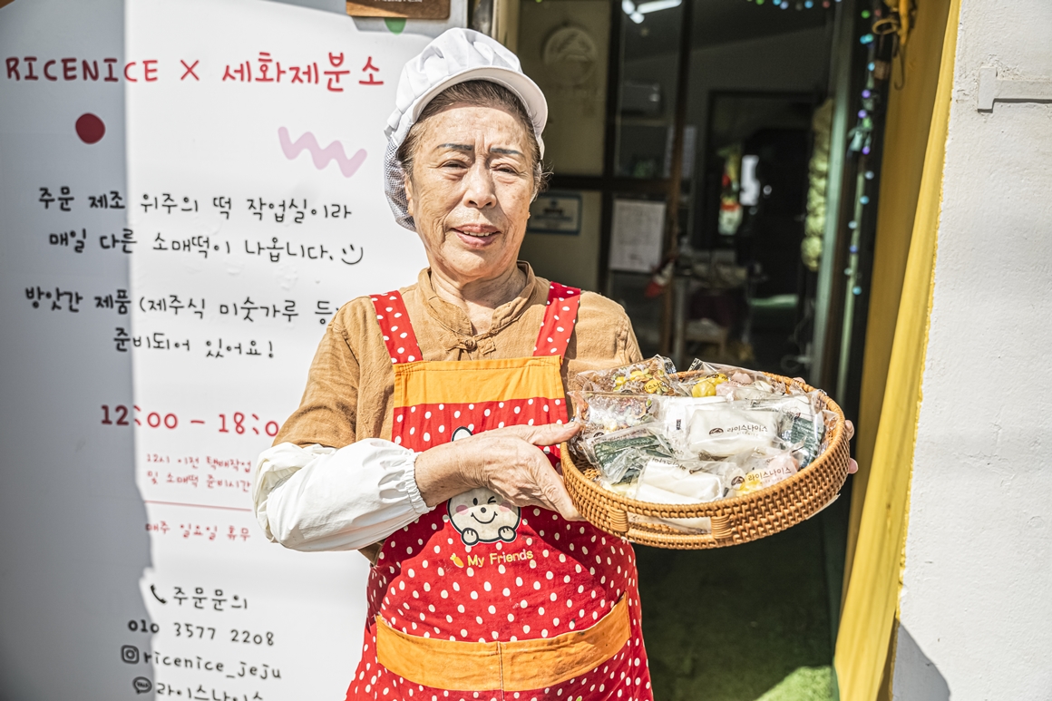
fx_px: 985
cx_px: 526
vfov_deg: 39.2
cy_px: 350
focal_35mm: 34
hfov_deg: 56.2
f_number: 3.5
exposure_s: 1/125
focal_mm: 33.7
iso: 64
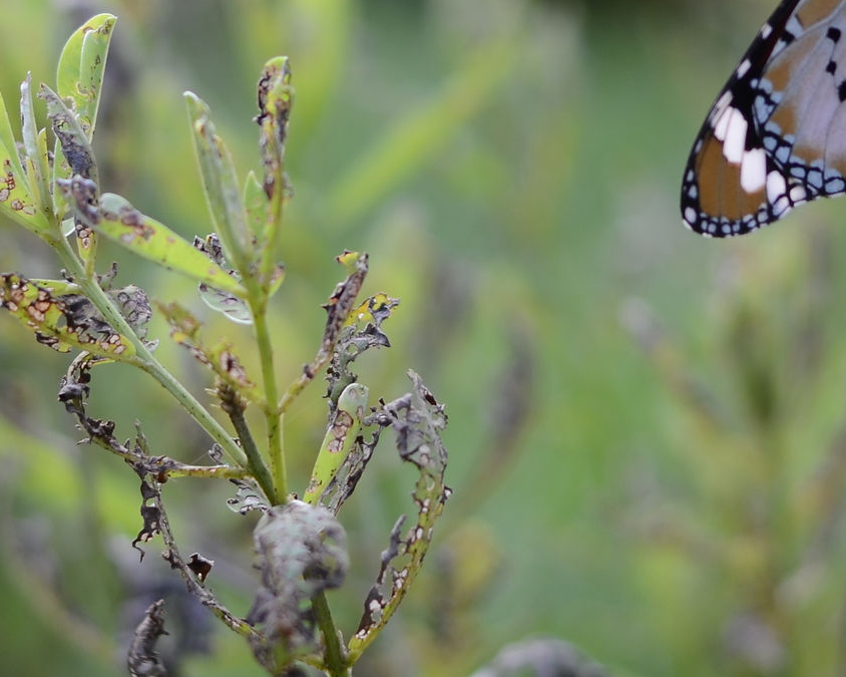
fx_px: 5207
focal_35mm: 208
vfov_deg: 7.4
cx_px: 412
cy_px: 42
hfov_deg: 9.3
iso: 100
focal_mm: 50
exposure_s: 1/100
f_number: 2.5
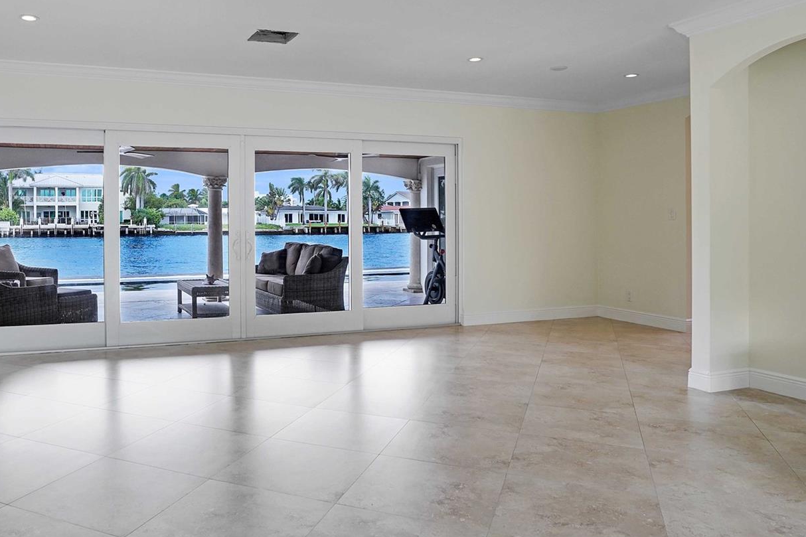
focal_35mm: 27
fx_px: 604
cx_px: 280
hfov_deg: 65.9
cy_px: 211
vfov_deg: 47.6
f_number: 5
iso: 800
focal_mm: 16
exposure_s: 1/200
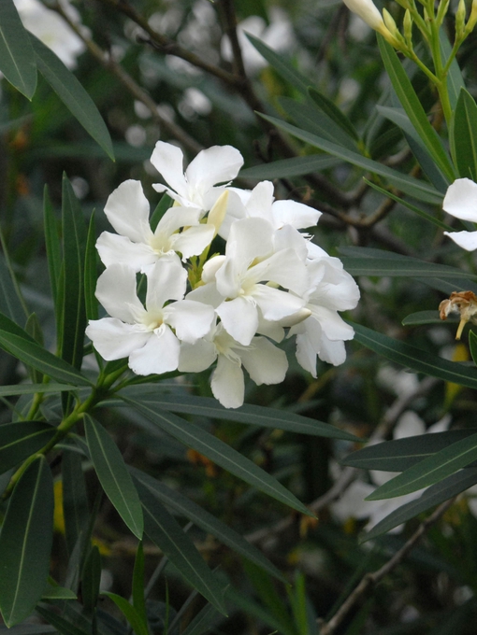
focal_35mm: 200
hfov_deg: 7.4
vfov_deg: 9.9
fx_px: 3675
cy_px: 318
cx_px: 161
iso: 400
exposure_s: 1/160
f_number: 6.3
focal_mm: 92
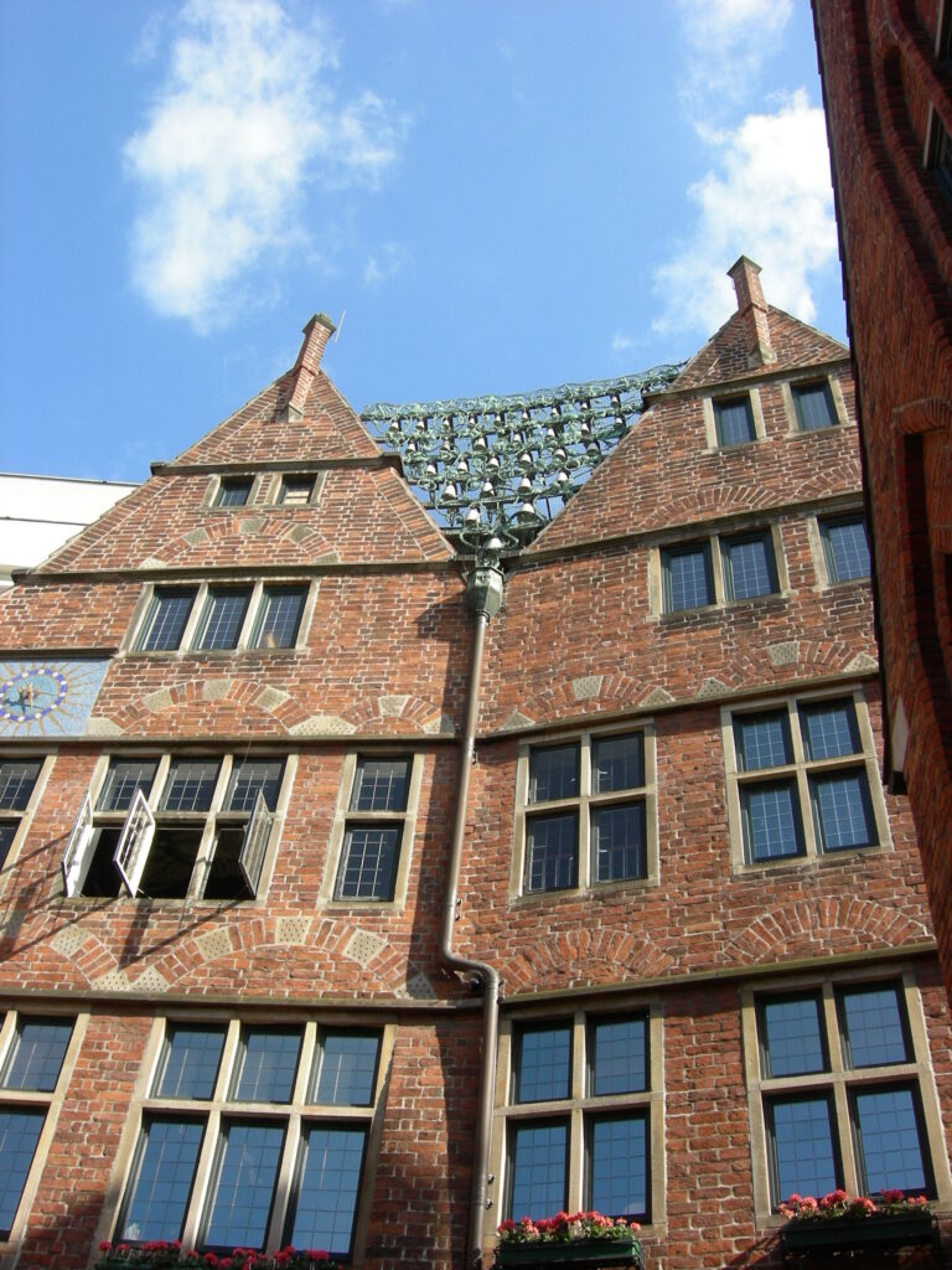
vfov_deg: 51.4
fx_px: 1320
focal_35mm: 36
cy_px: 635
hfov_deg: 39.7
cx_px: 476
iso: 64
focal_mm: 7.5
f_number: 5.4
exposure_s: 1/162
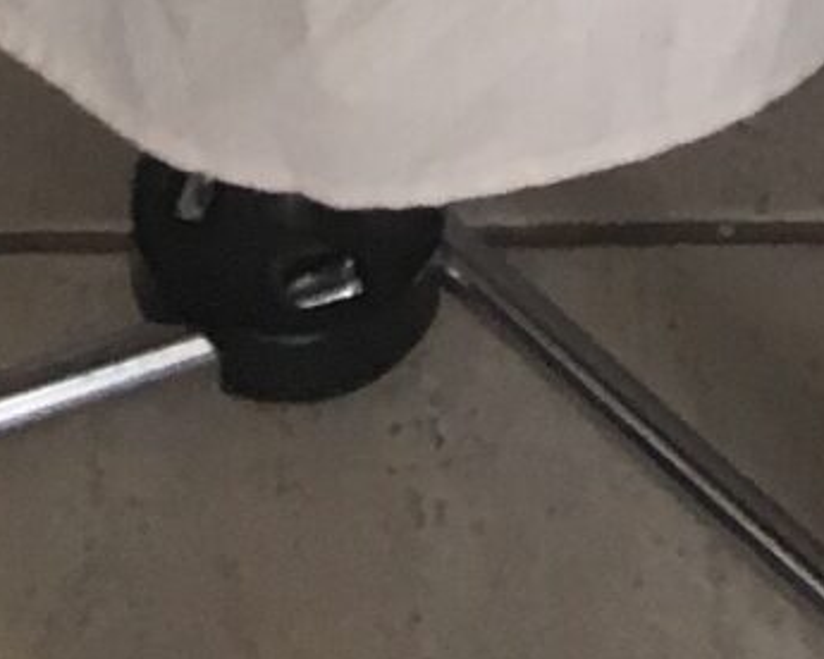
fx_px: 5121
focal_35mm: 210
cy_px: -2388
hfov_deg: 9.2
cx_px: 162
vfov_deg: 5.8
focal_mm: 4.15
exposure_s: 1/33
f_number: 2.2
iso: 80
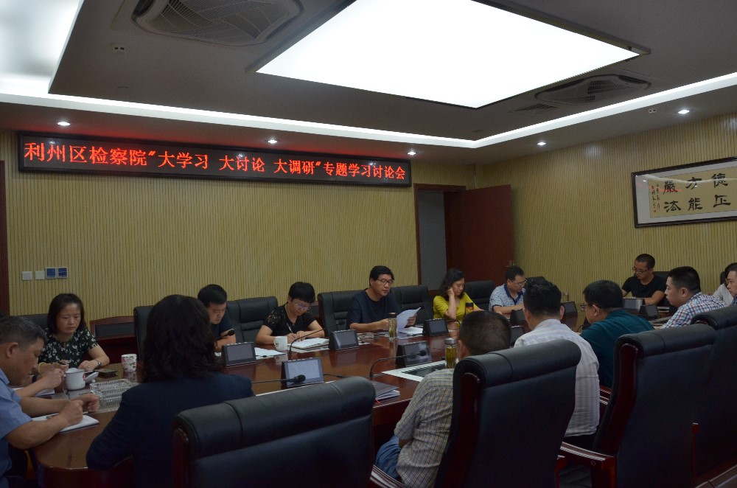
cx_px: 368
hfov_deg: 67.5
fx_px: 552
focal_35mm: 27
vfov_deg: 47.7
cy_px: 244
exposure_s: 1/160
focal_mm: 18
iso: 1000
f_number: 6.3
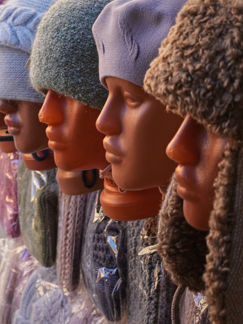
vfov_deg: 17.3
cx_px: -9
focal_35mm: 114
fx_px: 1067
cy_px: 144
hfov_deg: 12.8
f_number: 11
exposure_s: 1/80
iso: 640
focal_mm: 70
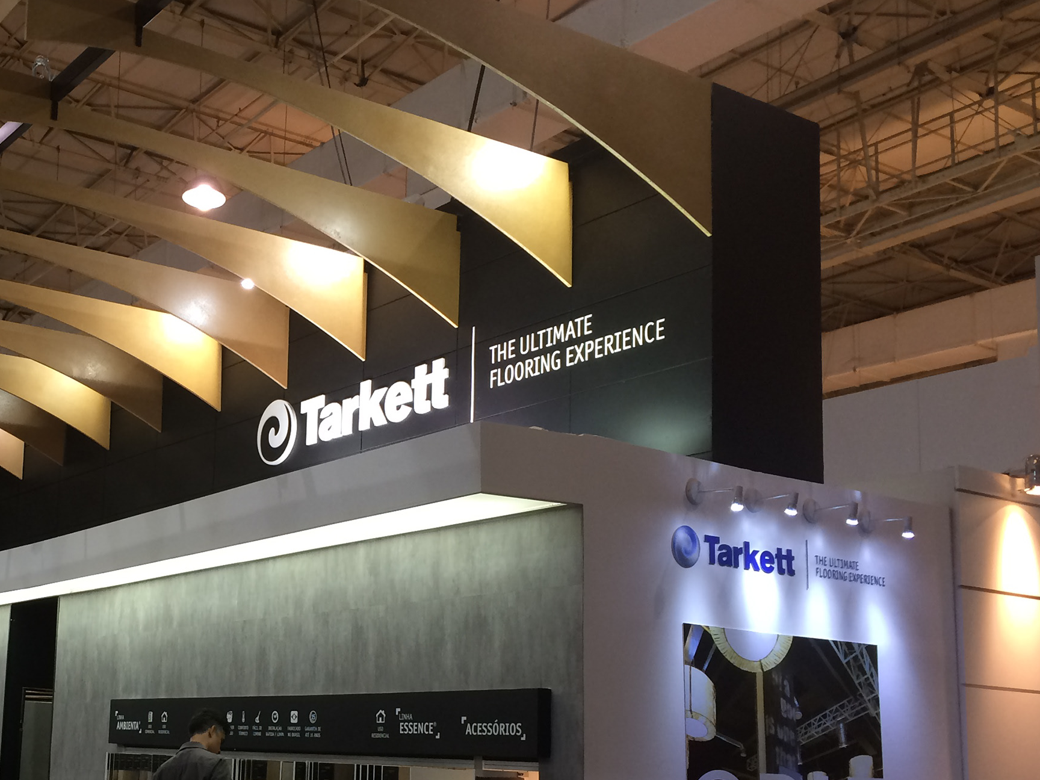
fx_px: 1412
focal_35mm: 47
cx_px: 214
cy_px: 564
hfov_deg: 38.9
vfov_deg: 30.5
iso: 40
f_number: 2.2
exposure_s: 1/30
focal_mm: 4.15
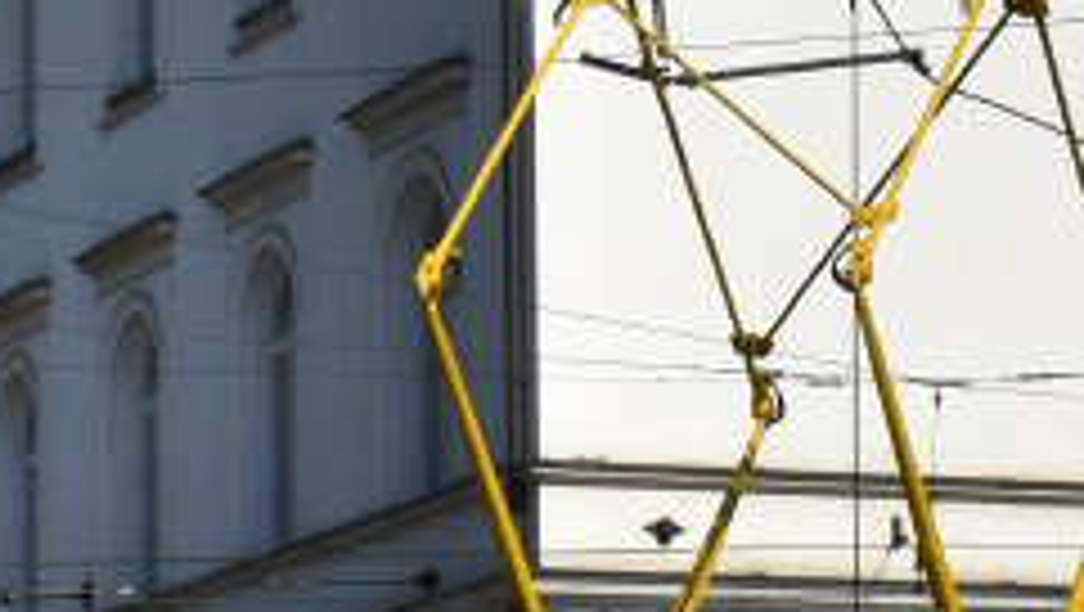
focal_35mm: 220
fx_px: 6328
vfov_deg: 5.5
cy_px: 533
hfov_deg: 9.8
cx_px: 846
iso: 200
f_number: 11
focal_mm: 26
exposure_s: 1/500
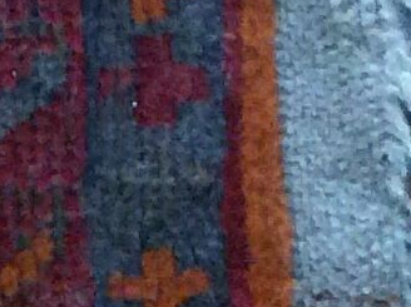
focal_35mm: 253
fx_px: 3000
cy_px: -877
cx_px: -923
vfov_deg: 5.2
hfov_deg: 6.9
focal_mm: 3.3
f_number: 2.4
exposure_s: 1/25
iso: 160
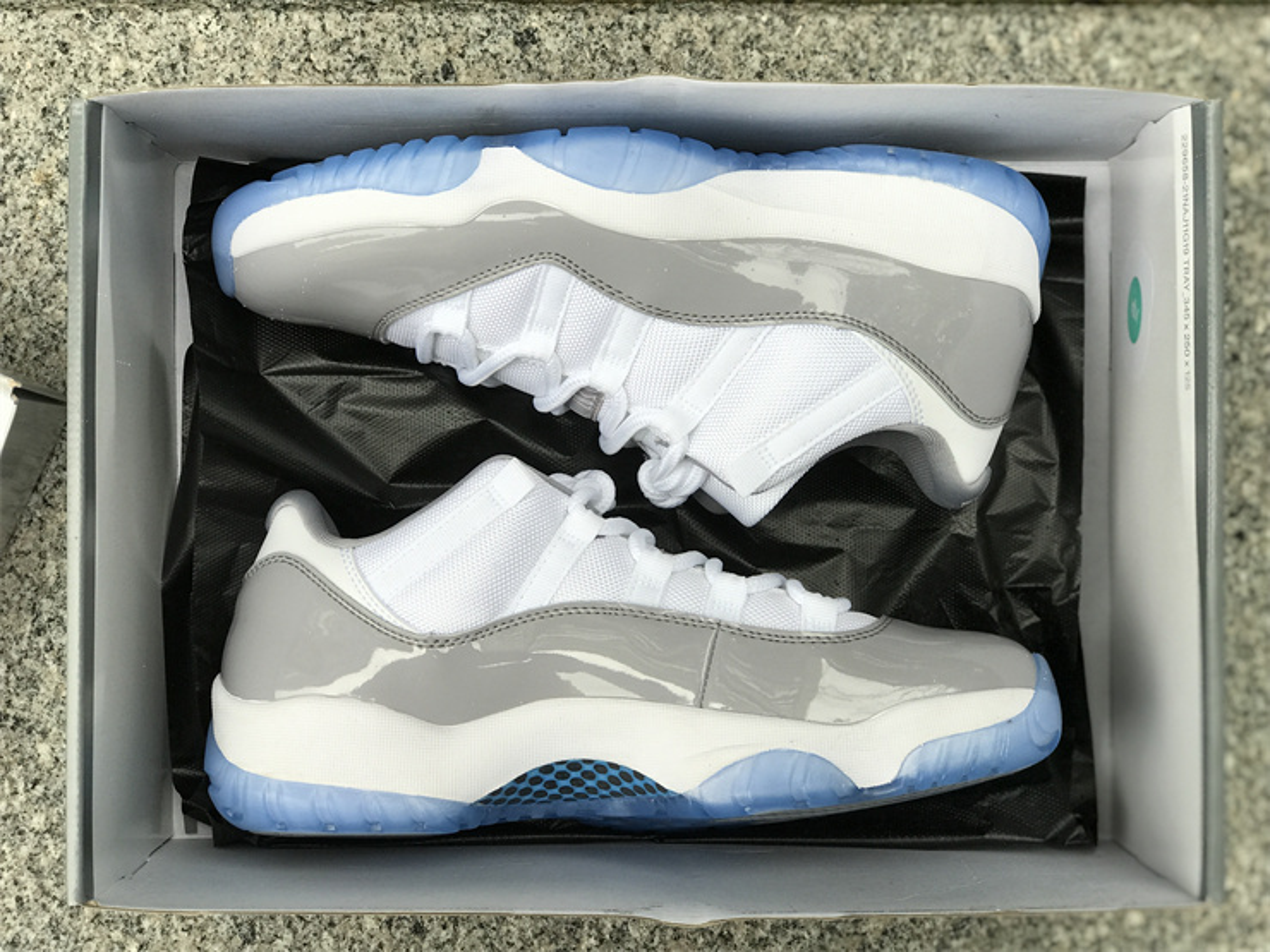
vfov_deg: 25.7
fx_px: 2091
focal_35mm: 57
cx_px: 635
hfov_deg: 33.8
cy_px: 476
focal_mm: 6.6
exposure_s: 1/100
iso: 32
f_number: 2.8
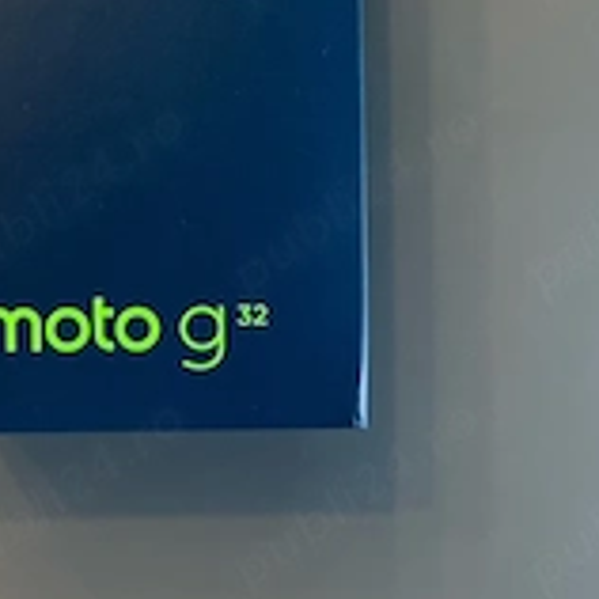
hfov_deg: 29.0
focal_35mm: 58
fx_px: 1135
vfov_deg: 27.2
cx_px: 136
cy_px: -49
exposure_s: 1/50
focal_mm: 5.7
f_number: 1.5
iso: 250
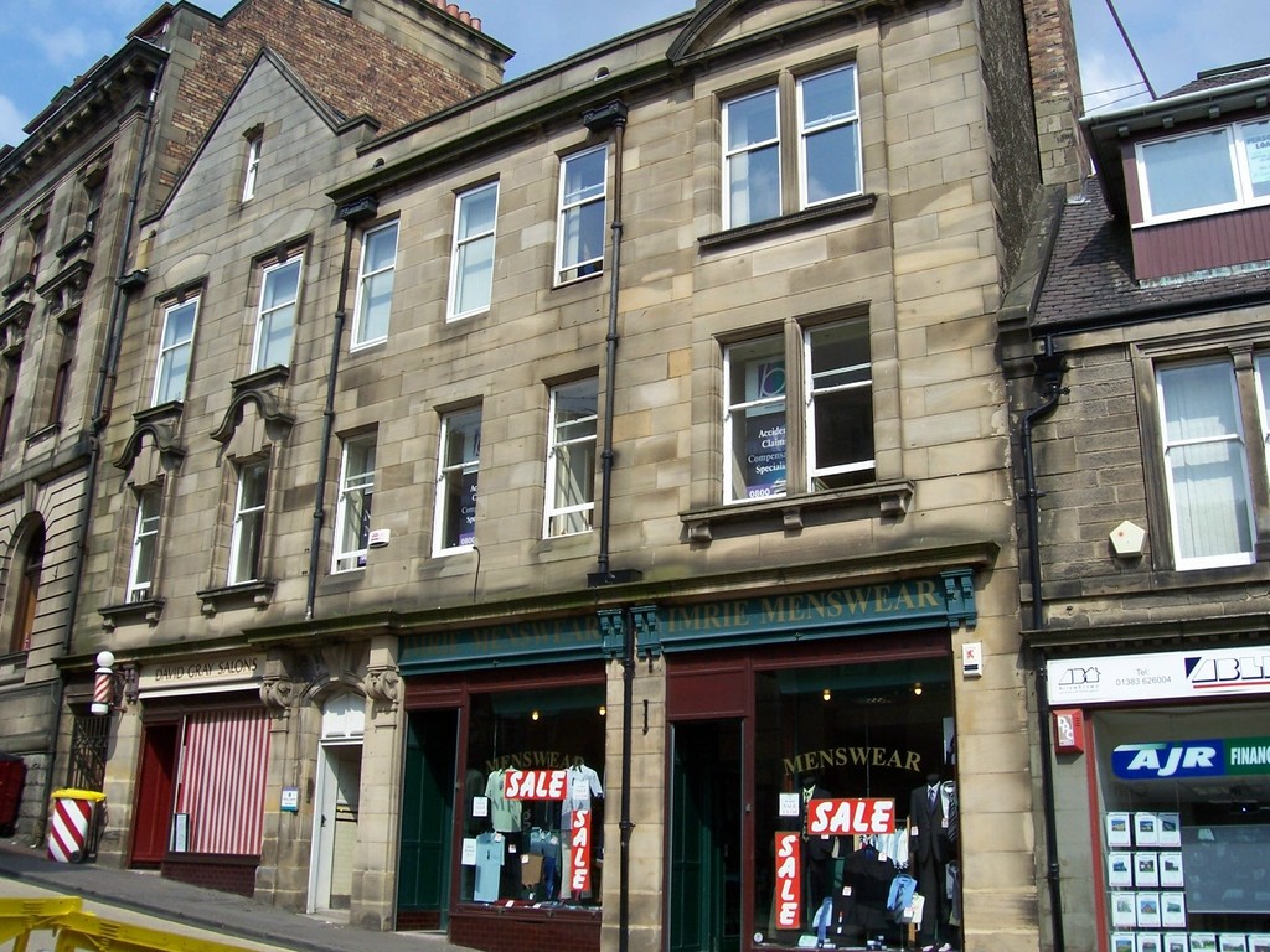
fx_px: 1247
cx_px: 635
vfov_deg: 41.8
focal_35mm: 34
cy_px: 476
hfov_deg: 54.0
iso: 80
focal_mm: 5.6
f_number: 5.6
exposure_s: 1/350
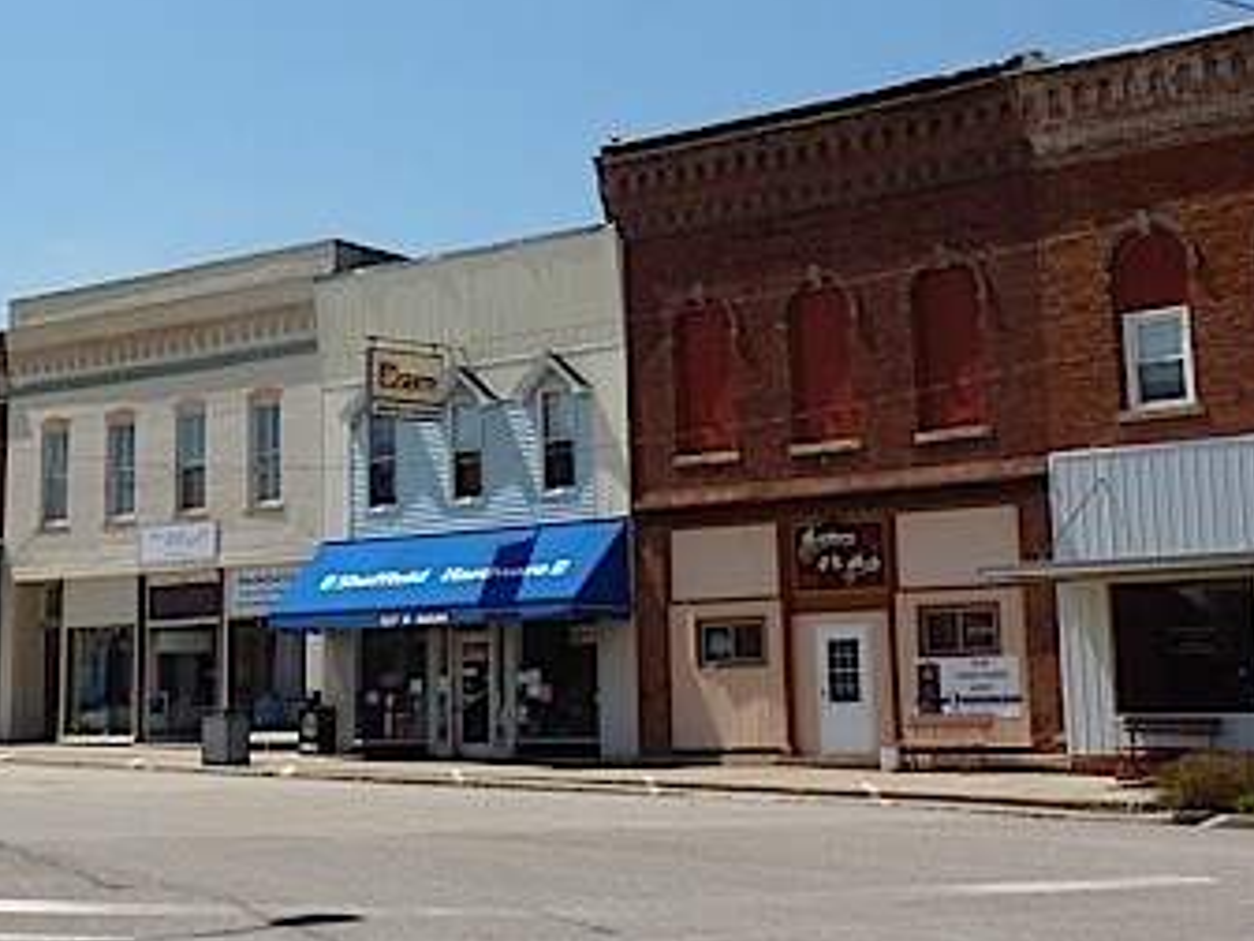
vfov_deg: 21.0
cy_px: 134
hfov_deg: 27.8
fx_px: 2500
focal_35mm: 69
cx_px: 343
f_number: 5.6
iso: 80
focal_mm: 4.7
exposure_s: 1/640
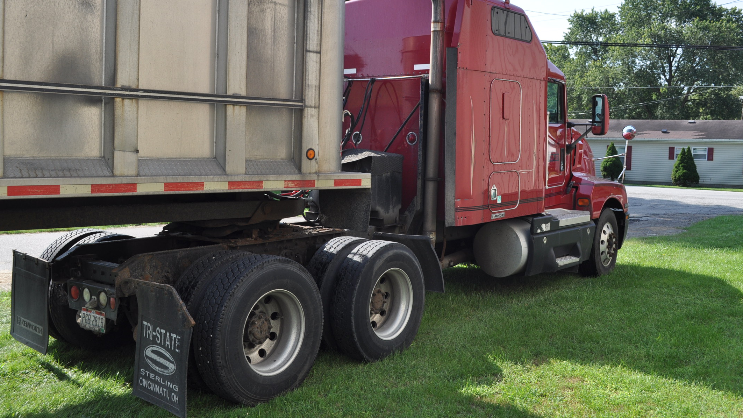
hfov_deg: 52.8
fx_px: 749
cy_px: 178
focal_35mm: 38
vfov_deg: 31.1
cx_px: 373
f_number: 8
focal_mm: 24
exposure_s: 1/250
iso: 200
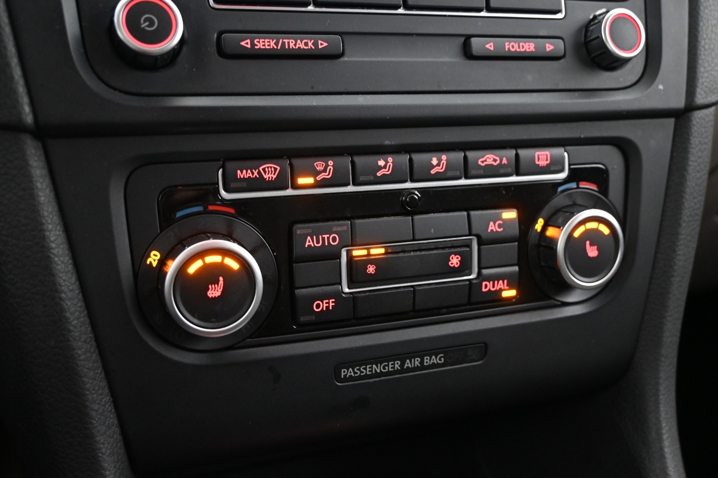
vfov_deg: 38.1
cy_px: 234
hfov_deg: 54.7
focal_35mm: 35
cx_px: 353
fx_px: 693
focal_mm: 22.5
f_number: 4
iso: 3200
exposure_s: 1/13
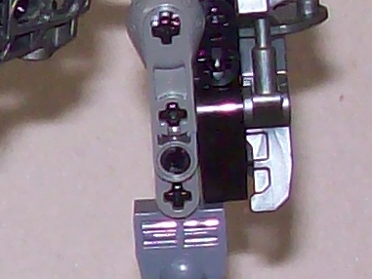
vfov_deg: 6.1
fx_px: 2612
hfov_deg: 7.8
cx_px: -396
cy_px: 271
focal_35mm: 243
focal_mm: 6
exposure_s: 1/64
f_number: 2.7
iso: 80
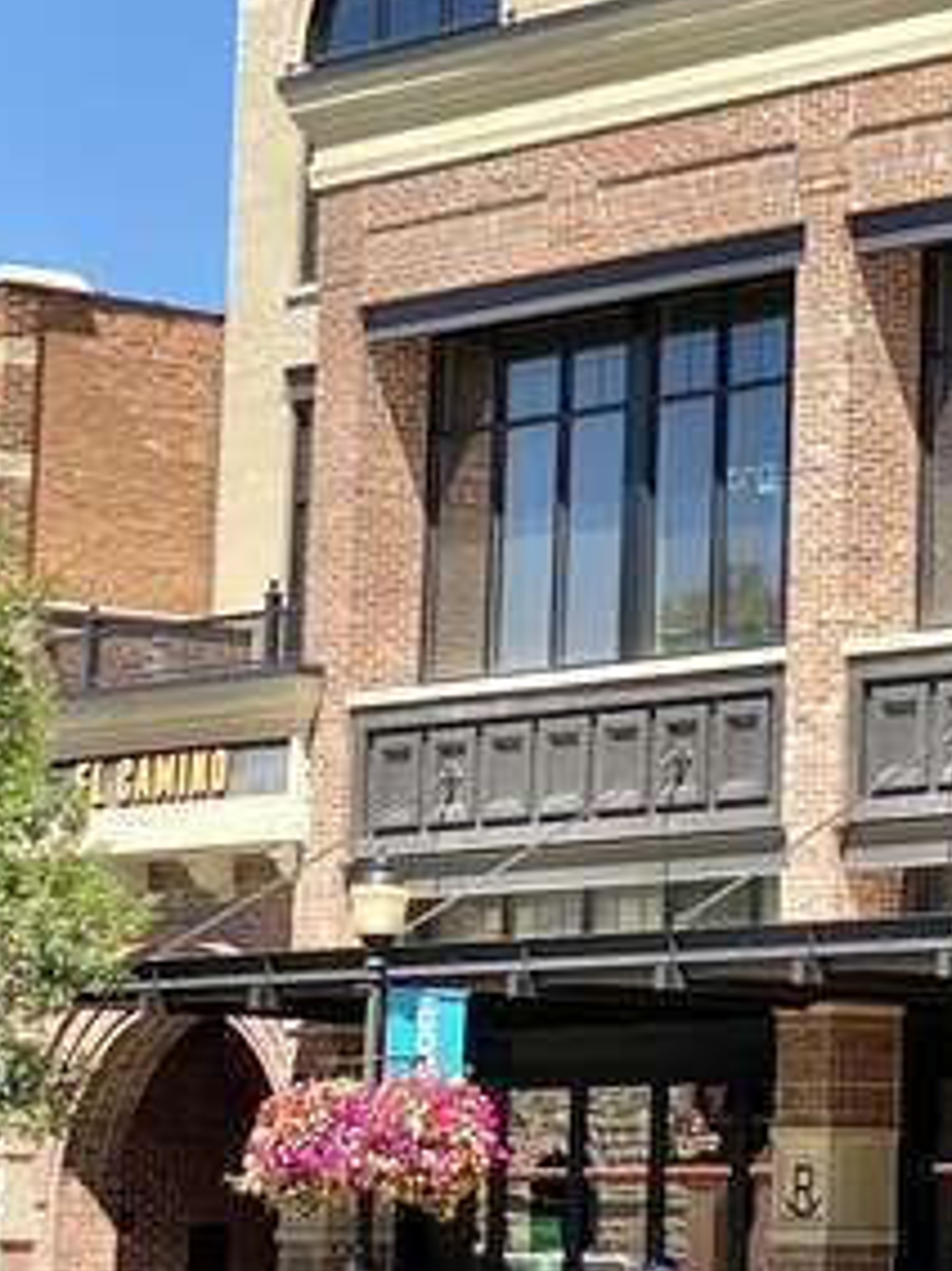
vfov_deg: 13.4
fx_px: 5394
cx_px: 1284
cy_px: 431
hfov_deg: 9.9
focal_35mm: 147
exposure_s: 1/592
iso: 20
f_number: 2
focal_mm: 6
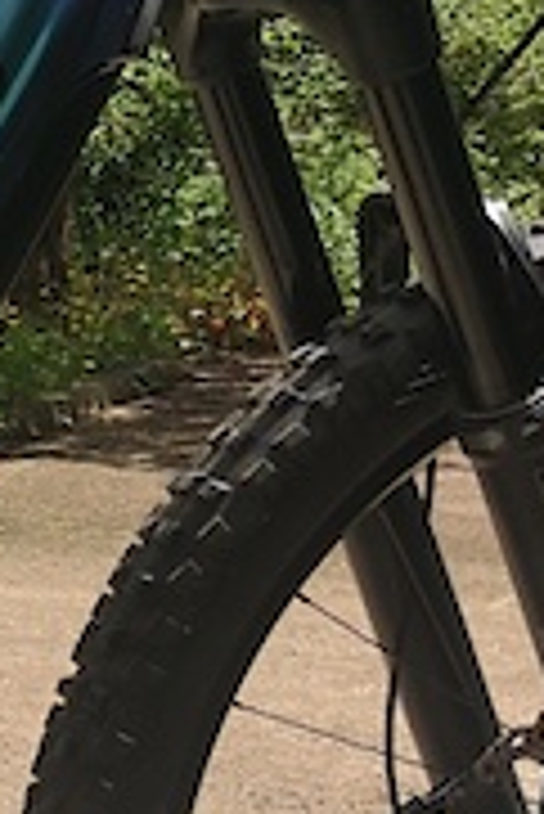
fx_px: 2805
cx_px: -427
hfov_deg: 10.4
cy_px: 562
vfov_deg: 16.5
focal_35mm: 124
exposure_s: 1/1742
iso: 50
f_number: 1.8
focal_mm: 5.58
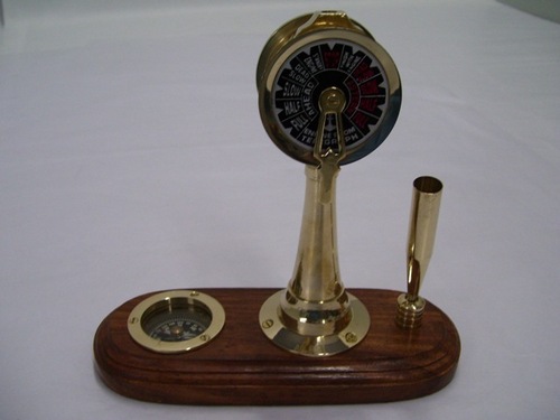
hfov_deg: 50.1
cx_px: 280
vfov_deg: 38.7
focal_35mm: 37
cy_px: 210
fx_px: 599
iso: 160
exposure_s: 1/30
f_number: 2.7
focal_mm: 6
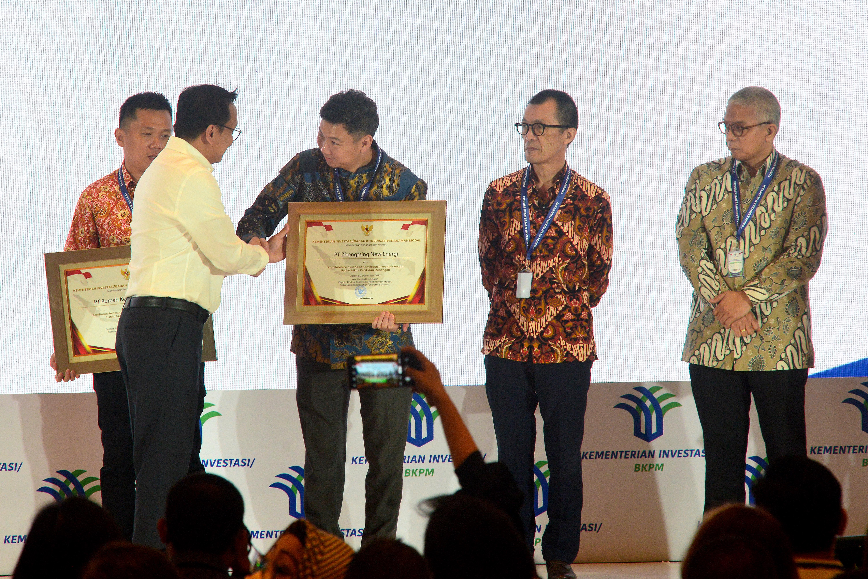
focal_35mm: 200
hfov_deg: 10.3
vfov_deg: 6.9
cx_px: 434
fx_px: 4824
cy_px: 290
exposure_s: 1/125
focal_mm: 200
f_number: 11
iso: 2500
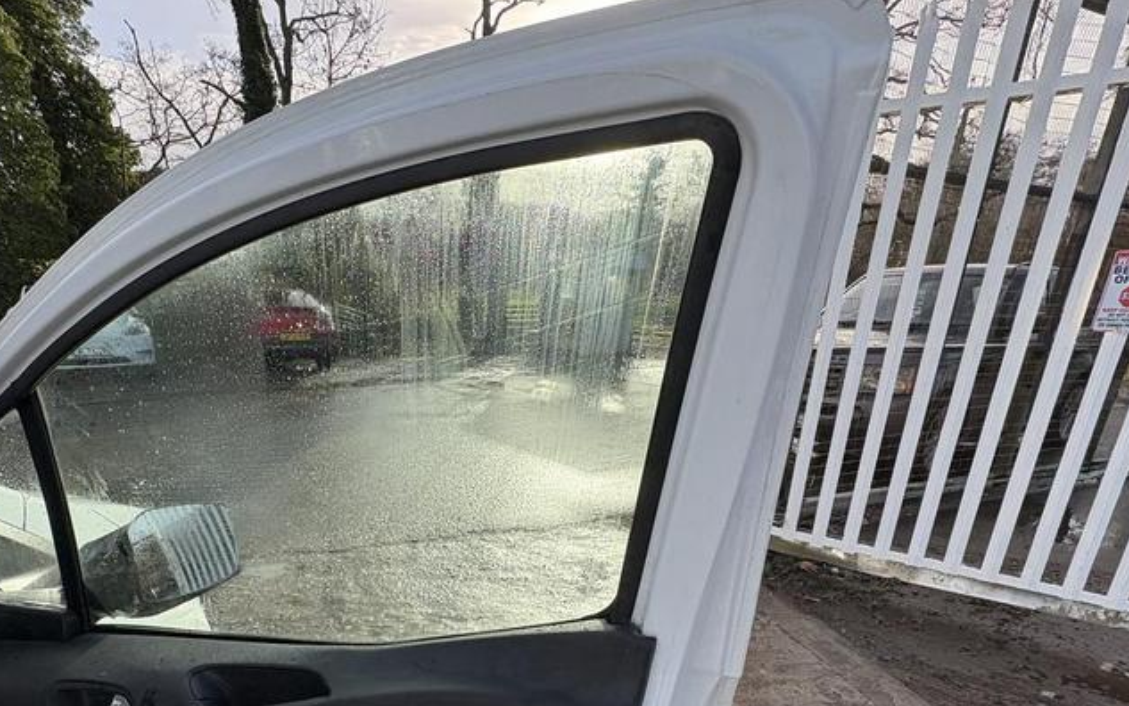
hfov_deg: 81.8
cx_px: 489
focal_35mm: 21
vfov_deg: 54.5
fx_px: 646
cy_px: 535
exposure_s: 1/868
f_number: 2.2
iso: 40
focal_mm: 2.22
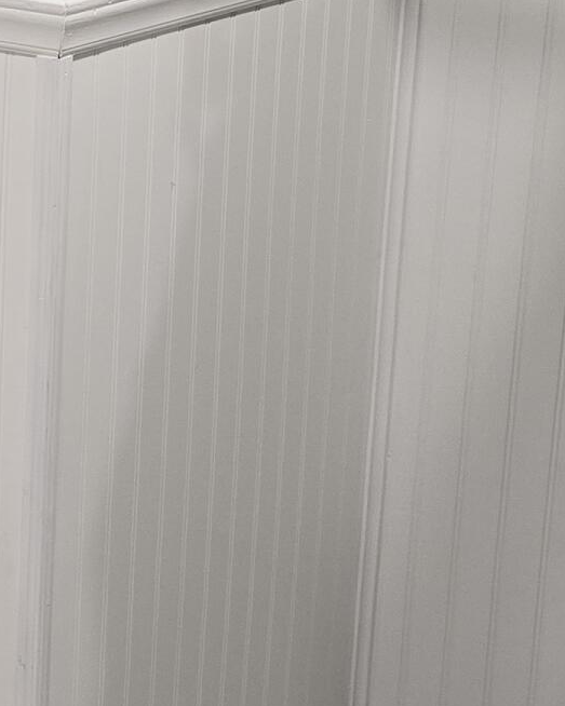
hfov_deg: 13.3
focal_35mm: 103
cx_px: -475
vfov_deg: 18.3
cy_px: 70
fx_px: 2153
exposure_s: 1/120
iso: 200
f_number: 1.7
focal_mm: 6.3
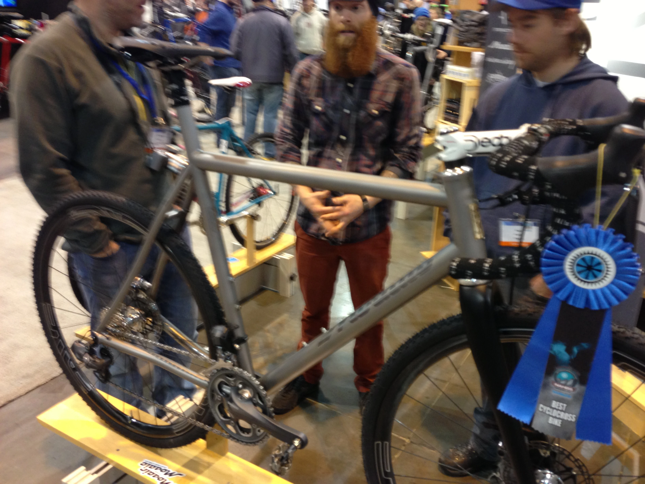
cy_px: 242
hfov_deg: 55.4
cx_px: 322
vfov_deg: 42.9
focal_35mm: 33
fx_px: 615
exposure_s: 1/20
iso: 125
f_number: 2.4
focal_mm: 4.13
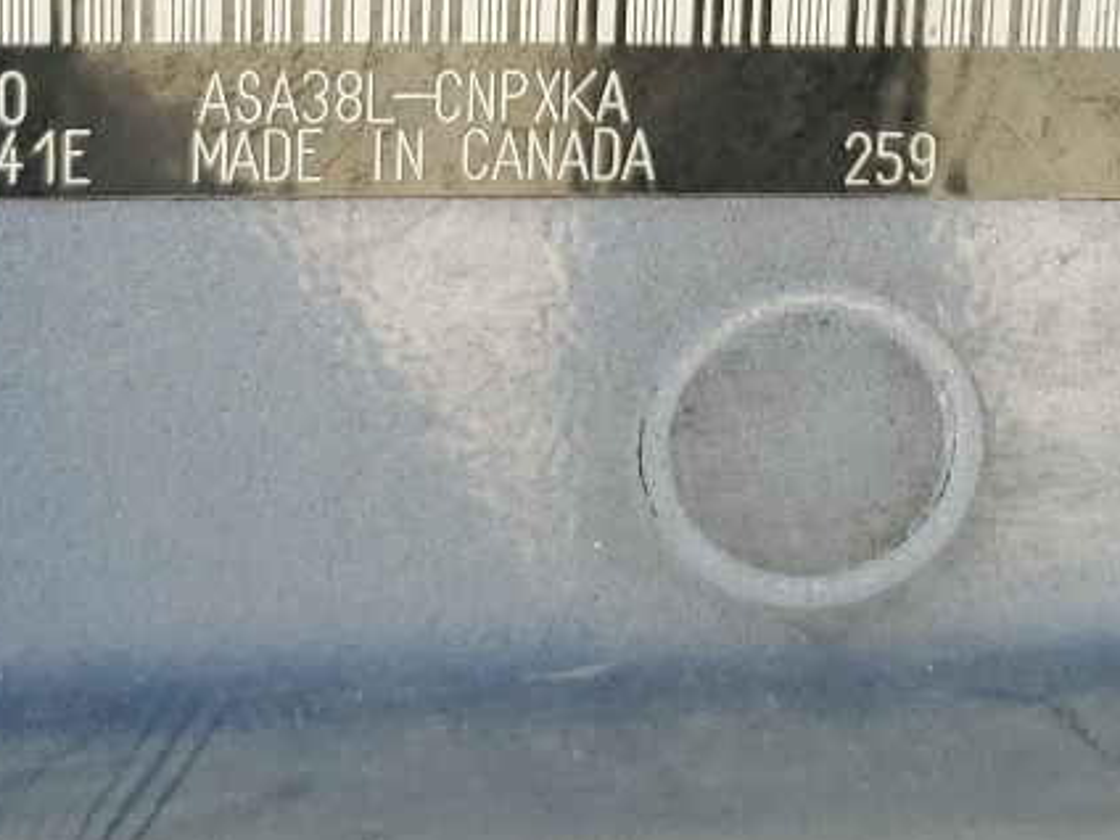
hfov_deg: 20.0
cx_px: 594
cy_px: -412
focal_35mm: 98
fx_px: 3171
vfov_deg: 14.1
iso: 50
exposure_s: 1/208
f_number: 1.5
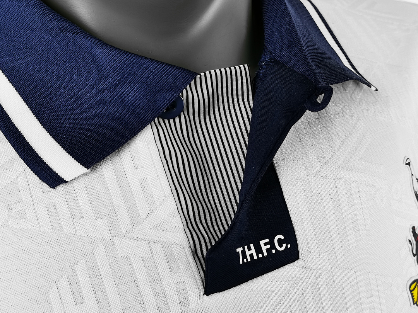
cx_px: 209
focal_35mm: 44
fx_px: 531
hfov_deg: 42.9
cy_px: 156
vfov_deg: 32.9
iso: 160
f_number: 1.8
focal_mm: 5.58
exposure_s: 1/50
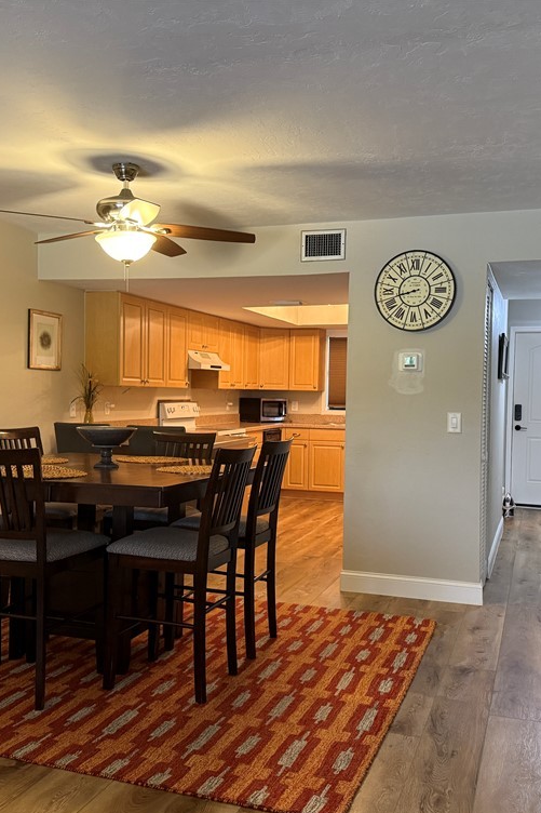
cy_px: 413
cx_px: 285
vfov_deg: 55.8
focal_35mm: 34
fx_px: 767
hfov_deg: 38.9
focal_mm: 6.76
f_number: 1.78
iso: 400
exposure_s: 1/60
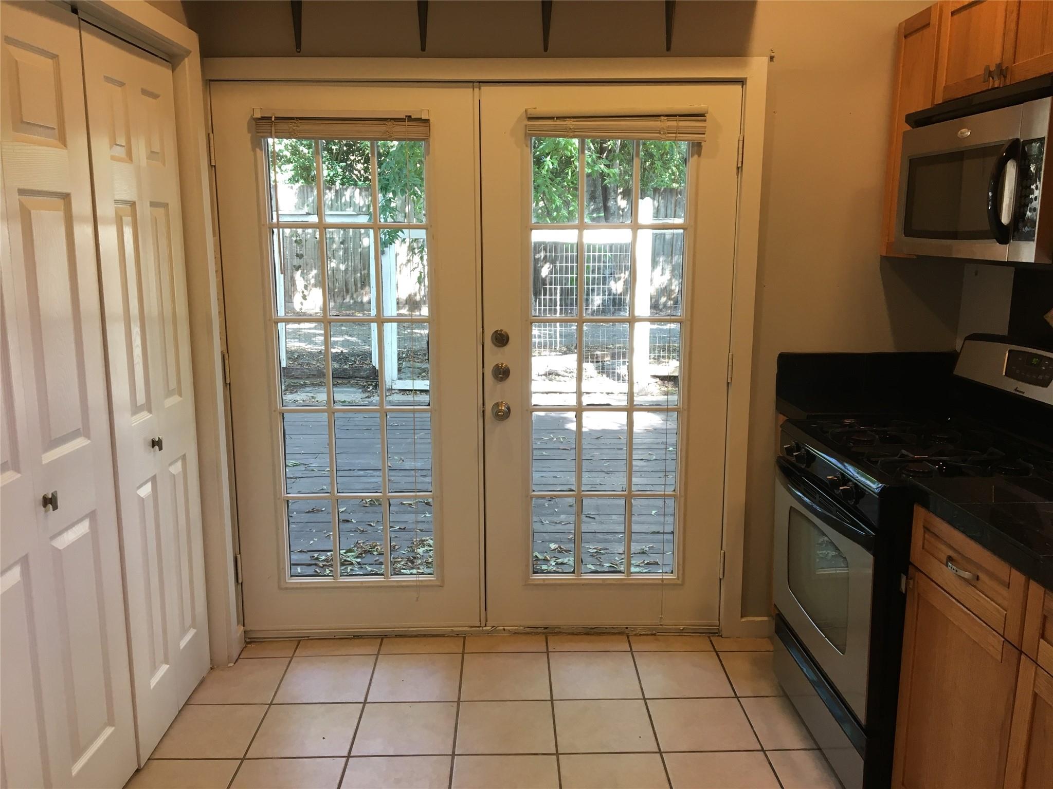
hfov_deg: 61.7
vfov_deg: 48.2
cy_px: 394
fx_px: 882
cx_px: 526
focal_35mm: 29
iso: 50
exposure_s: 1/30
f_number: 2.2
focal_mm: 4.15
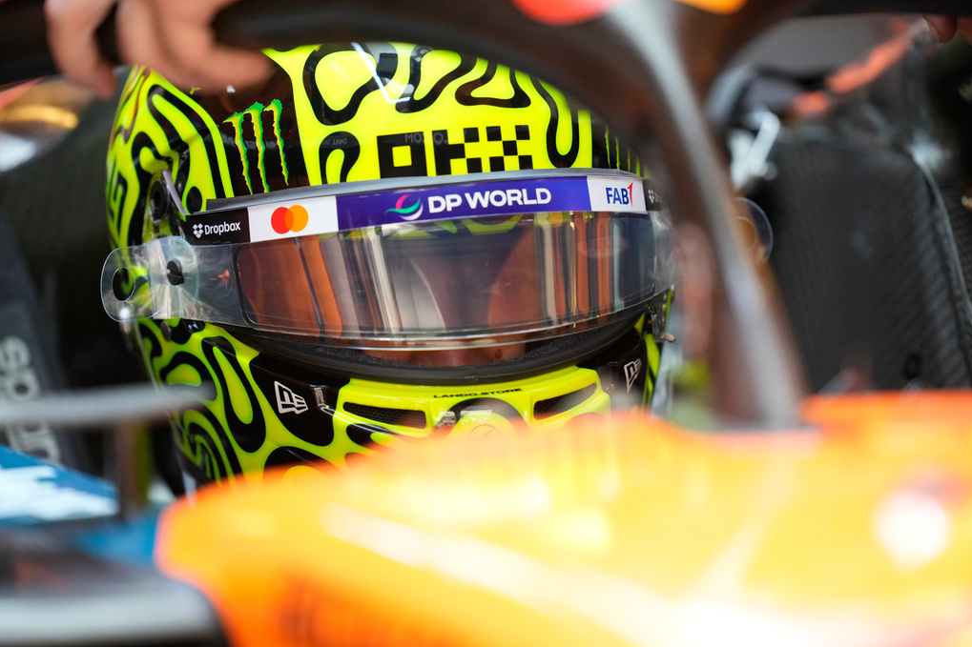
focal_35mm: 402
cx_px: 487
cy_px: 324
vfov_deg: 3.4
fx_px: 10852
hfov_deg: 5.1
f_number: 2.8
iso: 2500
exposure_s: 1/400
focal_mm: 400
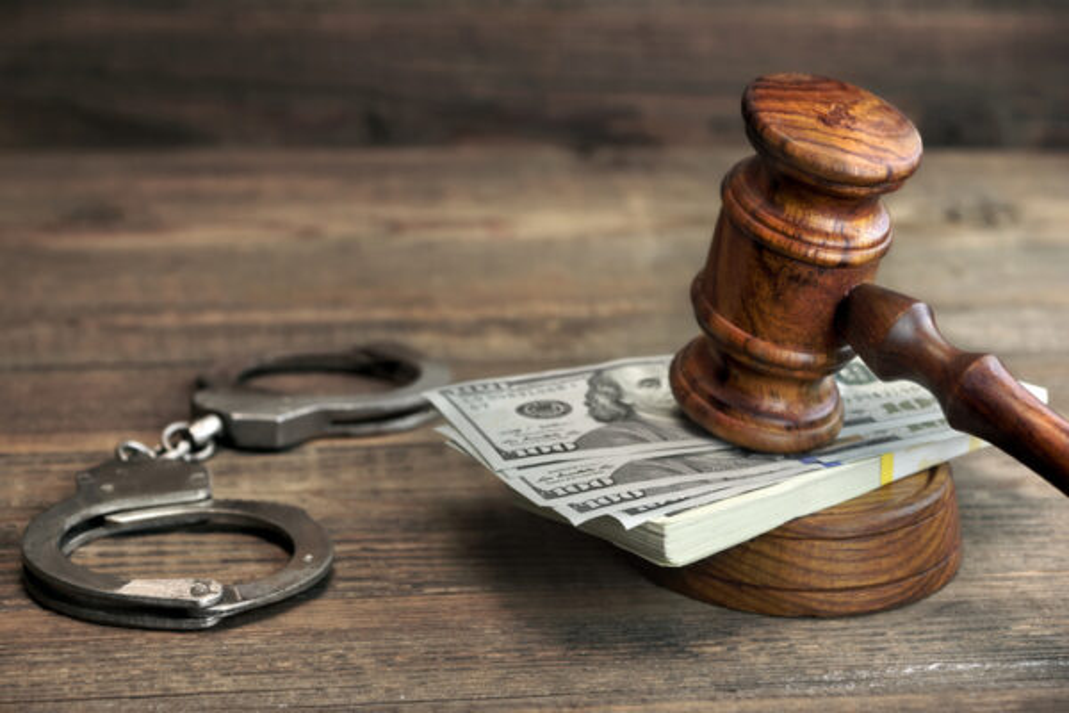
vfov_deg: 15.2
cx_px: 534
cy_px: 356
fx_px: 2672
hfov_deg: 22.6
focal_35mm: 90
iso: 50
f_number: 5.6
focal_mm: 60
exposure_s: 1/10
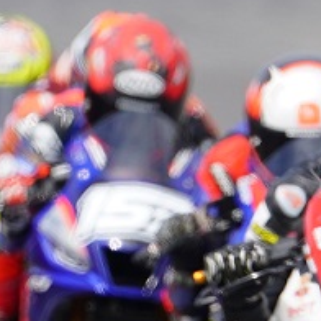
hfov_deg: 0.5
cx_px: 684
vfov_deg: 0.5
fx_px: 37842
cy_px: 554
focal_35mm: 3607
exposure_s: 1/500
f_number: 6.3
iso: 125
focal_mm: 529
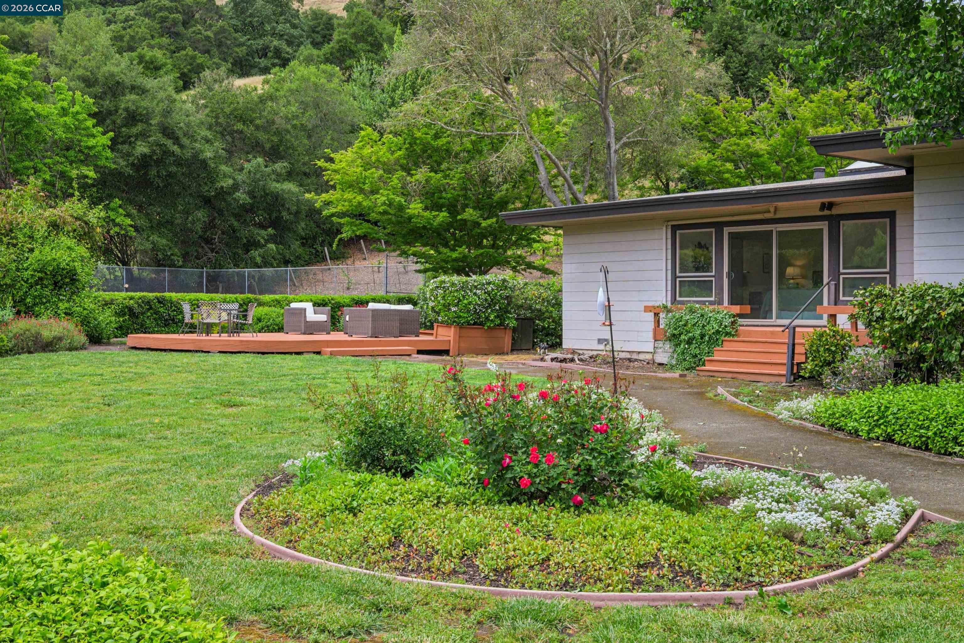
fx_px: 1017
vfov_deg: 35.1
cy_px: 322
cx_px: 482
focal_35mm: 38
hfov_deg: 50.7
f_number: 9
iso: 400
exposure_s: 1/400
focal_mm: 25.5
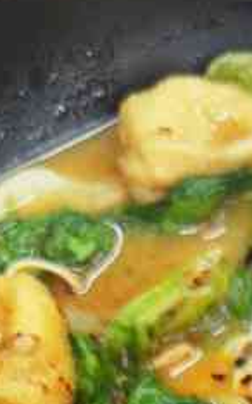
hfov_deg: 11.0
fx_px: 1254
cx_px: 400
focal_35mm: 114
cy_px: 697
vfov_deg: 15.9
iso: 160
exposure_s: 1/50
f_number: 1.9
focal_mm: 6.71
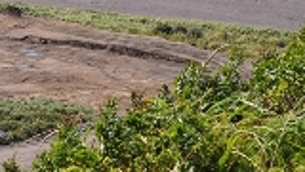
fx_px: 1108
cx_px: -200
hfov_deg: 14.3
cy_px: -118
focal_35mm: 137
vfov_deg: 8.6
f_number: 11
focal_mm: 26
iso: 200
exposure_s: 1/400
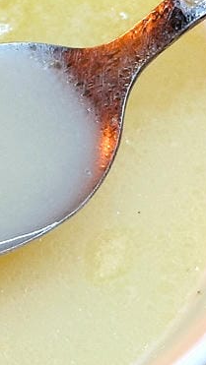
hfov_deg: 7.0
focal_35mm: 169
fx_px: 1639
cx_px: -135
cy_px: 116
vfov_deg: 12.7
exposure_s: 1/60
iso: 160
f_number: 1.78
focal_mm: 6.86
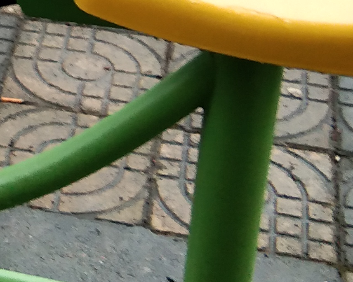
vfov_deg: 10.2
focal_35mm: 147
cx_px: -279
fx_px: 1536
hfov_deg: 12.1
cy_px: -122
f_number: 2.2
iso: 160
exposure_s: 1/50
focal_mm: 3.69
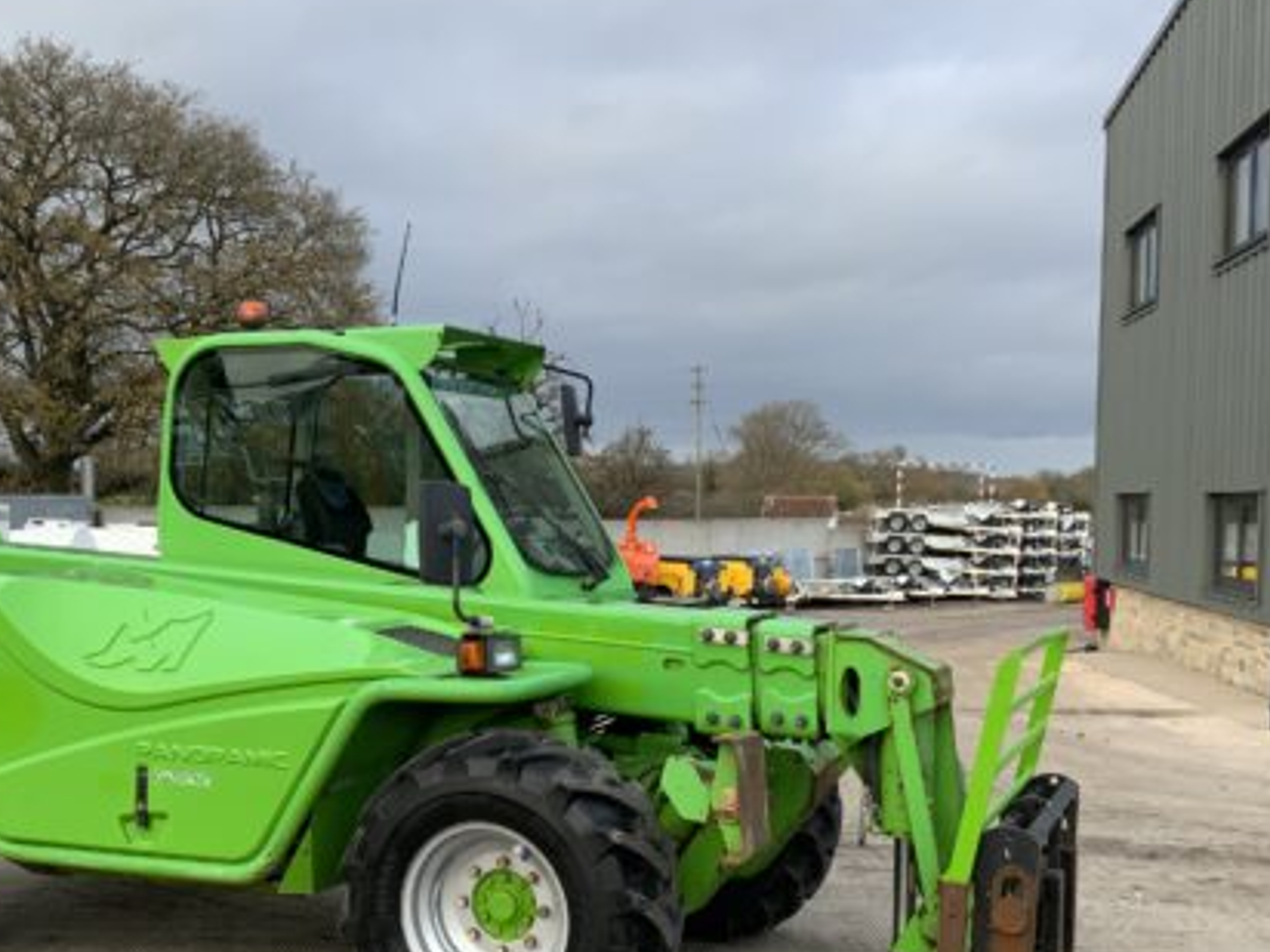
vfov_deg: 32.0
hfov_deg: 42.1
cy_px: 598
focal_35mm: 45
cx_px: 592
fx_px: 1651
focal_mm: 3
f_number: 1.8
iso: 16
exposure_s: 1/365
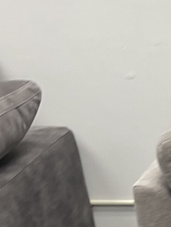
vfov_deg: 15.7
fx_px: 704
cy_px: 410
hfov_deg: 12.1
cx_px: 352
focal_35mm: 107
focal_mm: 5.1
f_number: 1.6
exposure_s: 1/60
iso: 100
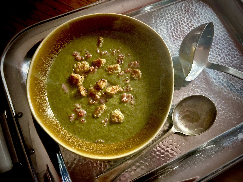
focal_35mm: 26
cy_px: 91
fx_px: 183
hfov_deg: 67.3
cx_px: 122
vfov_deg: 53.1
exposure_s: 1/2
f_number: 1.5
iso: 1000
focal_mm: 5.7
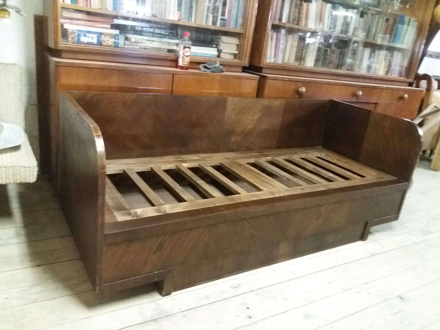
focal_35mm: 28
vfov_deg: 49.7
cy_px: 165
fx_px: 356
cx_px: 220
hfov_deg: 63.4
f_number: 1.9
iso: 800
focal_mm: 3.7
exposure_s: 1/17
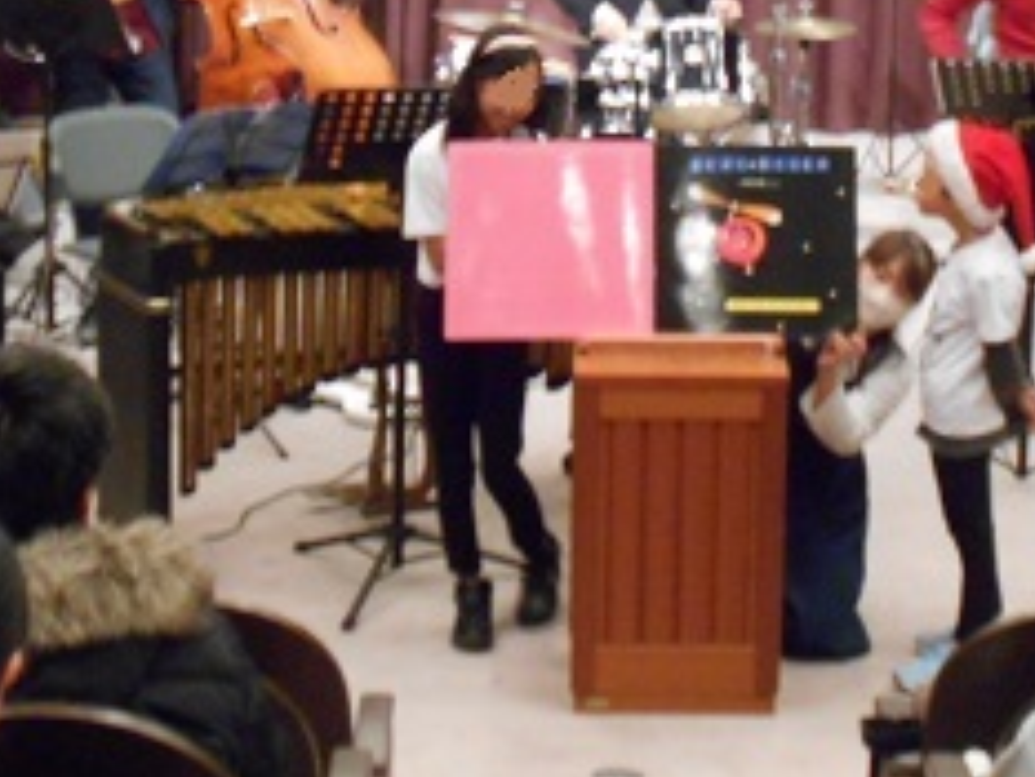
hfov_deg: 15.5
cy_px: 95
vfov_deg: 11.6
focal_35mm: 127
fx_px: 3799
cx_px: 695
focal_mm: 11.6
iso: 800
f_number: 5.3
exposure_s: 1/8
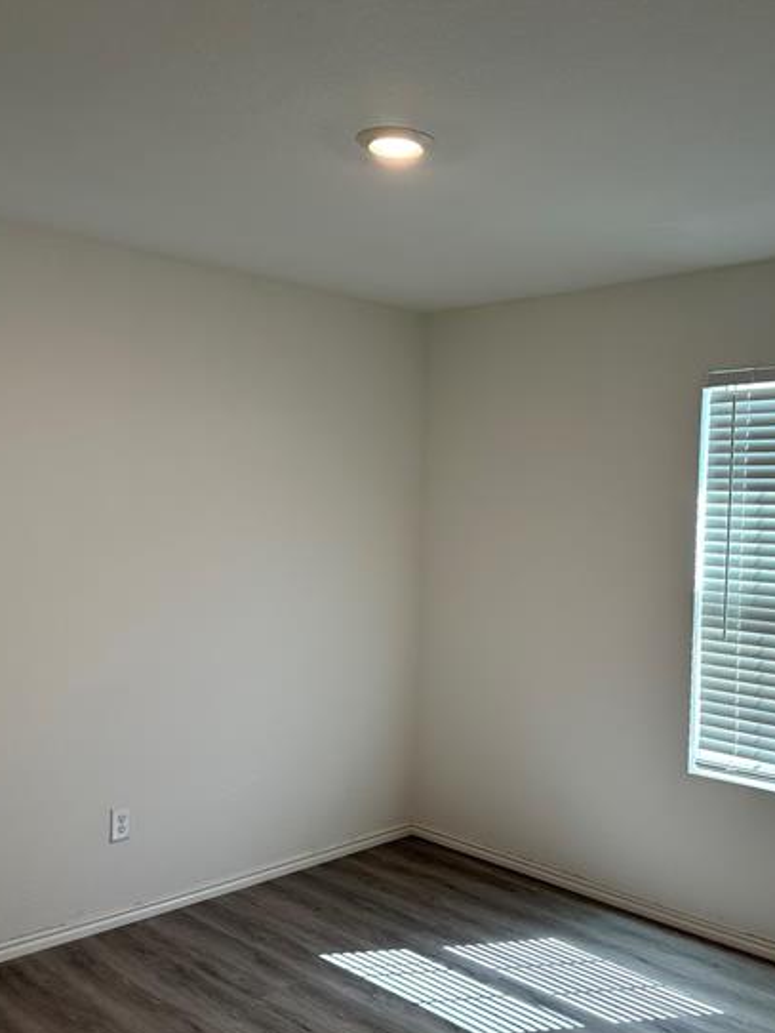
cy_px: 541
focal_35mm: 34
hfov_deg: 41.5
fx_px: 1014
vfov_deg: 53.9
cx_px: 495
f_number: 1.78
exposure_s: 1/120
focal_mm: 6.86
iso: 80
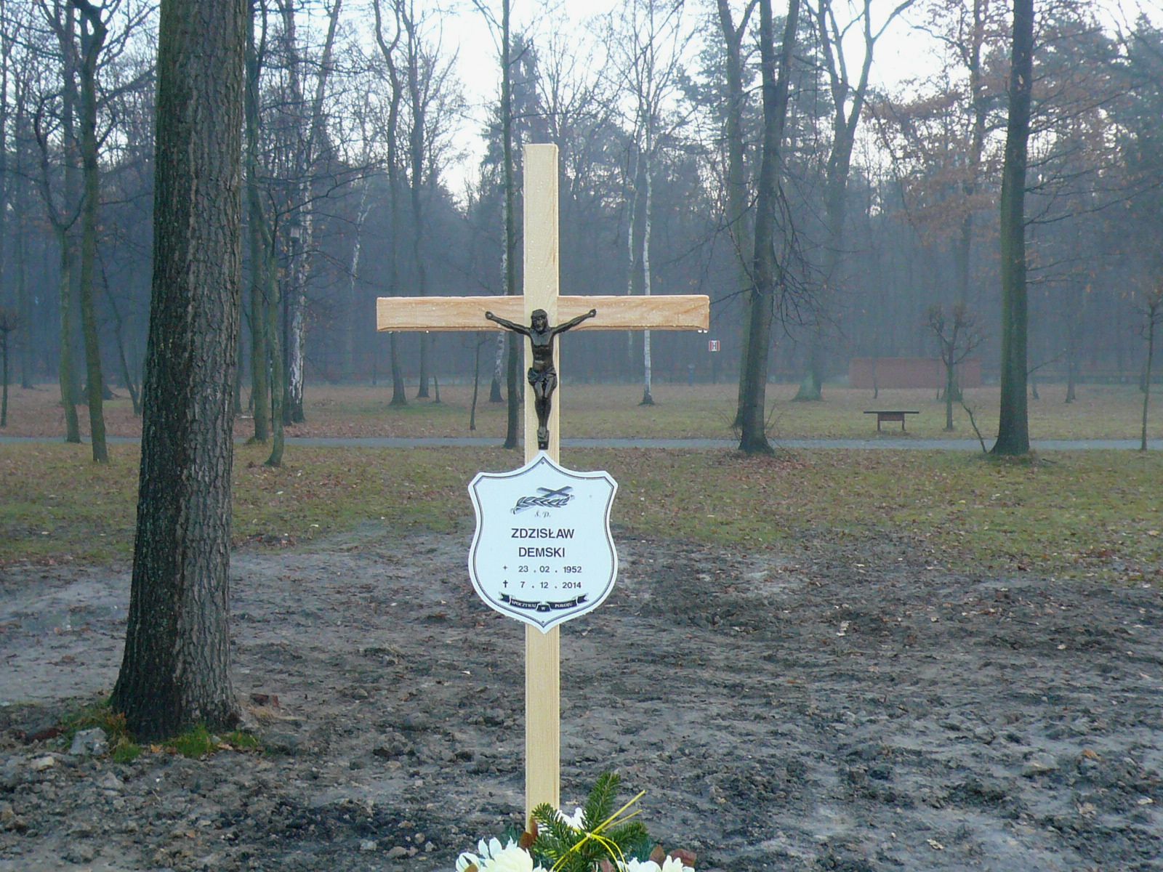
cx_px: 582
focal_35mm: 45
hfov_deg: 42.1
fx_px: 1512
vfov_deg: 32.2
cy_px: 436
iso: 100
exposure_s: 1/40
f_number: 2.9
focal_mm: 4.9
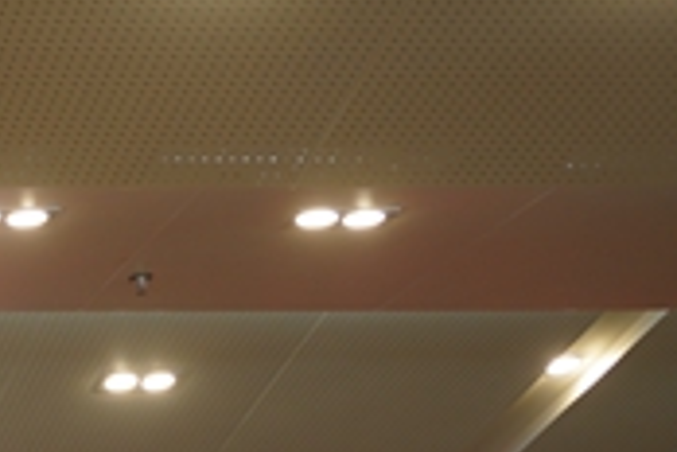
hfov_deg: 14.4
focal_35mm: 124
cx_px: -572
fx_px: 2332
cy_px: 927
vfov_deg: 10.2
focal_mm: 30
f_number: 2.8
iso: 200
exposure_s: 1/50
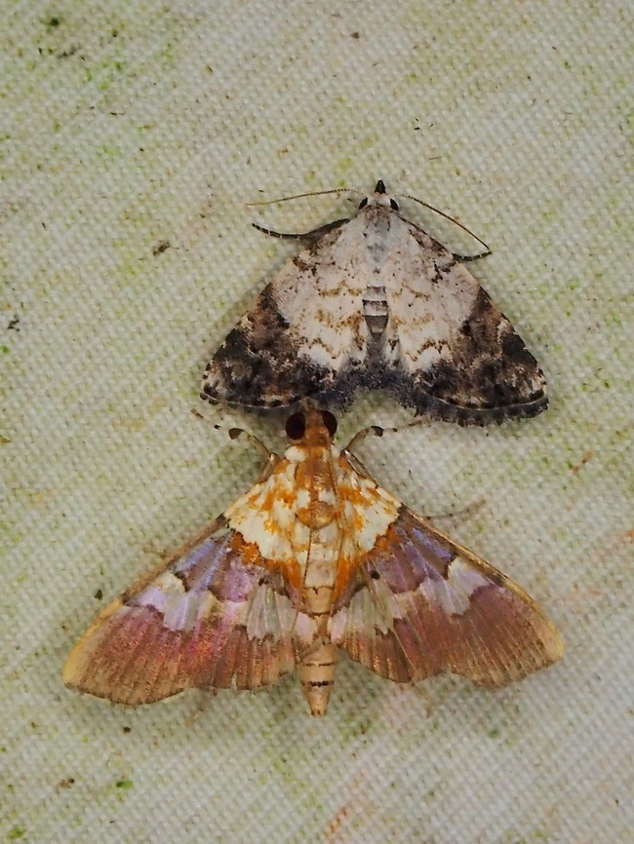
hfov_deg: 14.8
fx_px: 2441
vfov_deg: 19.6
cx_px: 317
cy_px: 422
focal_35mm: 100
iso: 160
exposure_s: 1/400
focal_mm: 18
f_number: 6.3
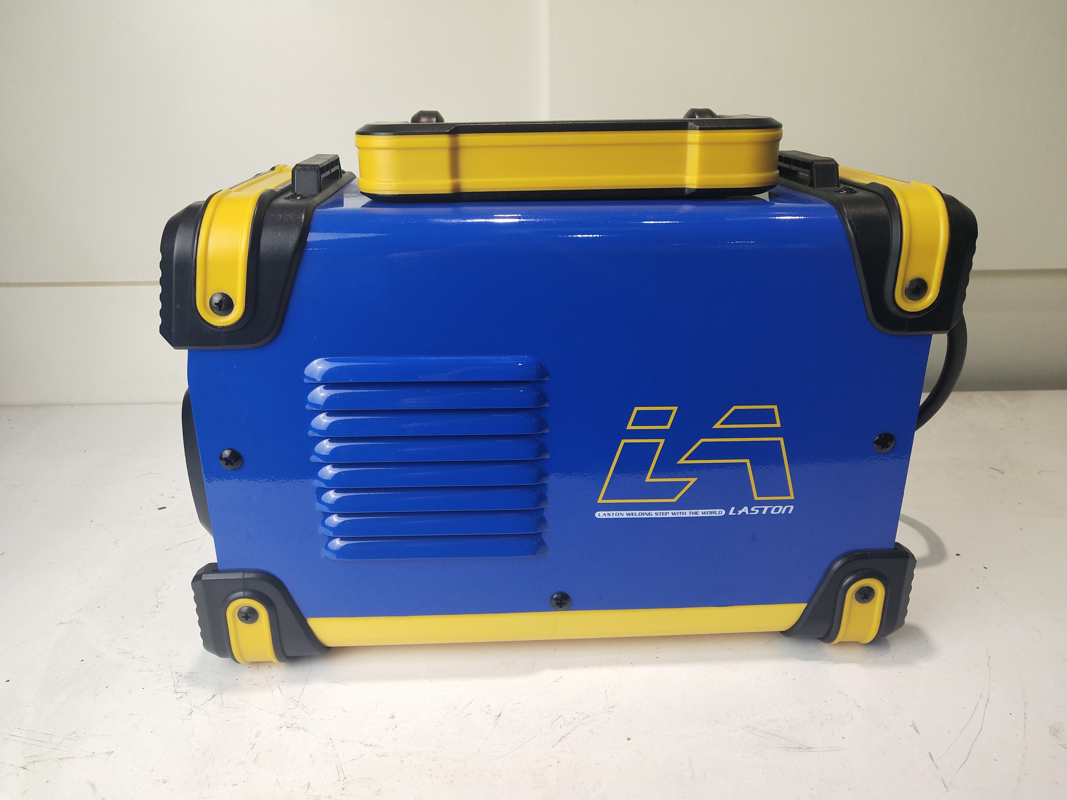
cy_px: 400
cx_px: 534
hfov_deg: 60.0
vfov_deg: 46.8
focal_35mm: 30
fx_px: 925
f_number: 1.8
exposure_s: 1/100
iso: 111
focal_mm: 3.95
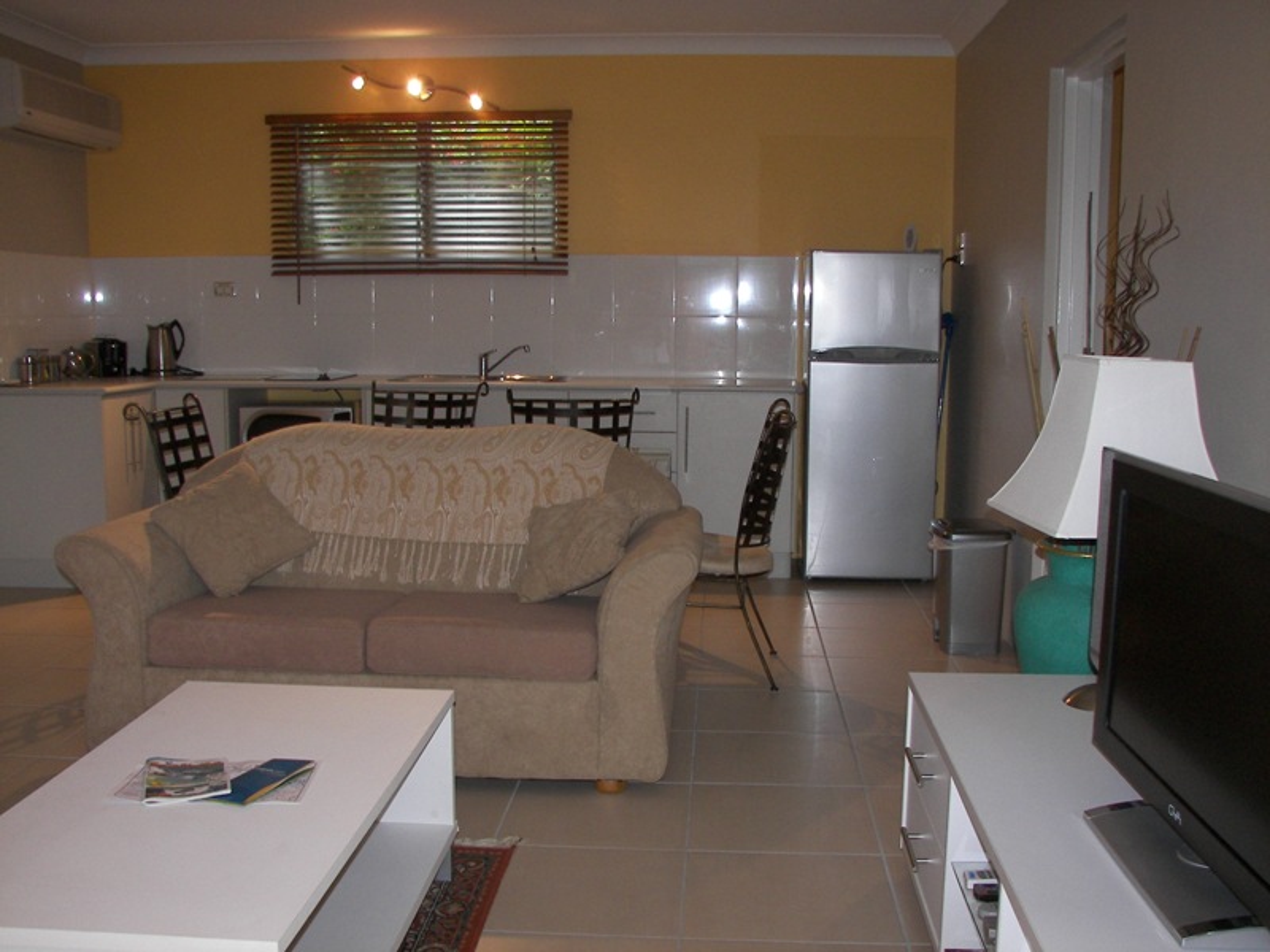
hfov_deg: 51.4
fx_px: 1321
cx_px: 635
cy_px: 476
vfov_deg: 39.7
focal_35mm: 36
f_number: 2.8
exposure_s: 1/30
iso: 100
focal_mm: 6
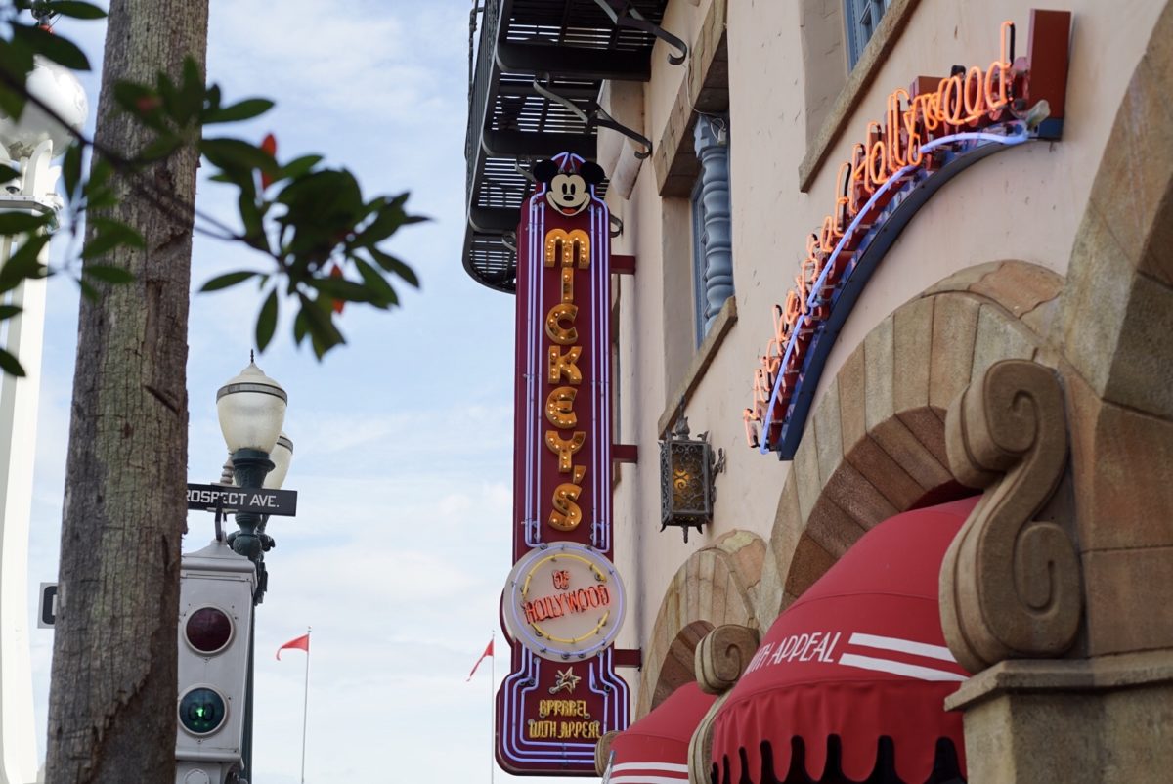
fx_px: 1630
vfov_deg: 27.0
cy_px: 392
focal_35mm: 50
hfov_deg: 39.6
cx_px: 586
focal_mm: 50
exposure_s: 1/320
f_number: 5.6
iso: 100
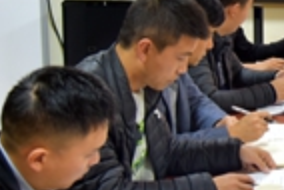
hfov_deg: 15.8
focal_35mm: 118
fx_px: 932
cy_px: 32
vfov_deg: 11.6
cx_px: 436
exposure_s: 1/30
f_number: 4
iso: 720
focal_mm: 28
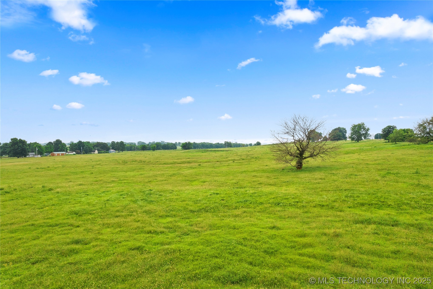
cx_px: 216
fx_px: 265
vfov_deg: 57.2
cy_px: 144
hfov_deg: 78.6
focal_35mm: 22
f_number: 2.8
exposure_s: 1/1600
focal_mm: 8.38
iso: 100
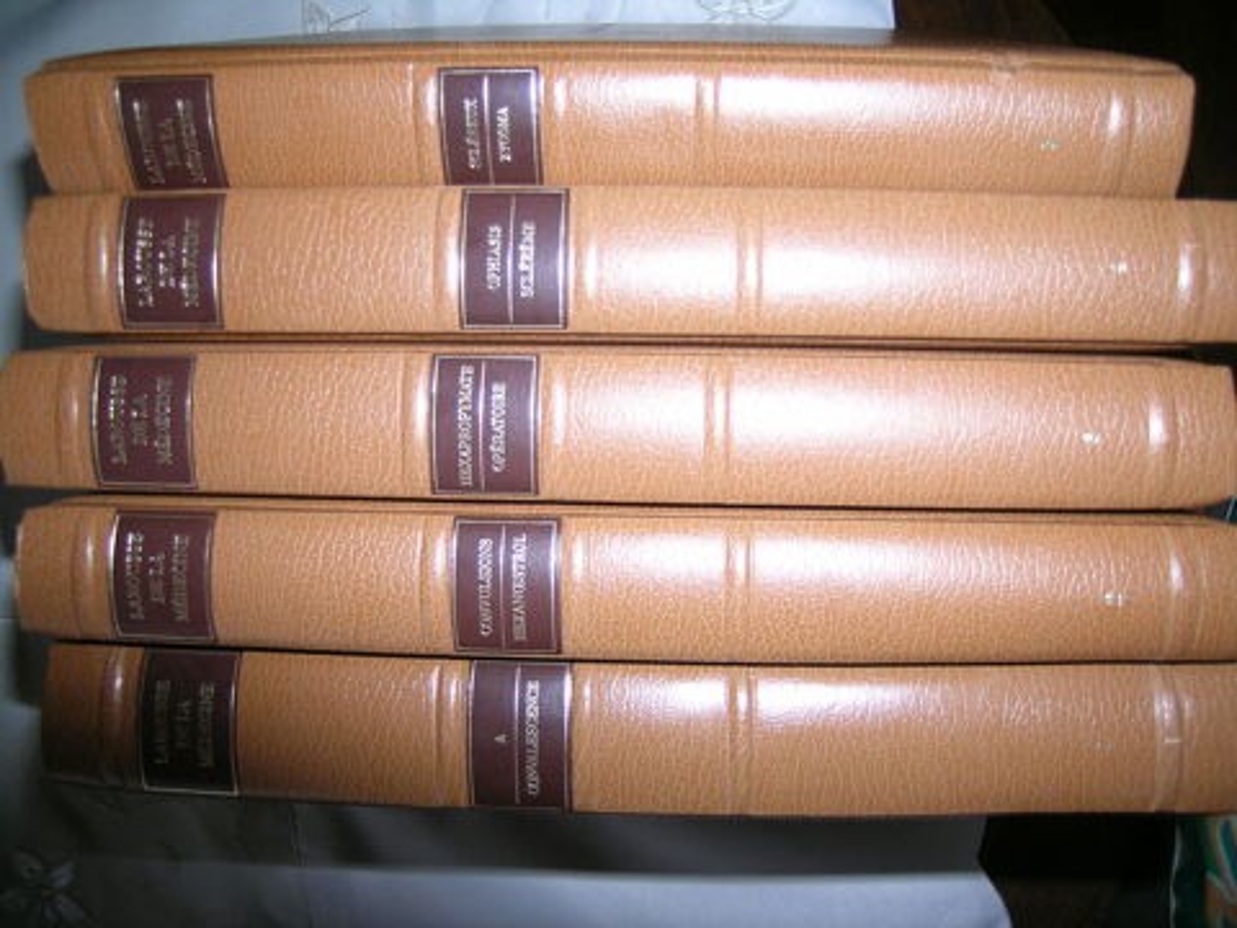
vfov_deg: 49.7
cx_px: 618
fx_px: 1001
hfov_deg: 63.4
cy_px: 464
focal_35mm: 28
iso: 50
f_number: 2.8
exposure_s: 1/60.1
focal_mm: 5.8
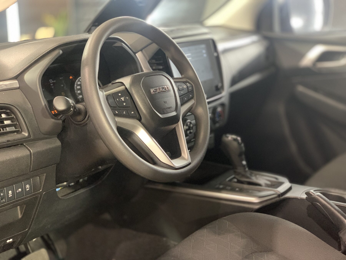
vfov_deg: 28.0
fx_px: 520
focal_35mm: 52
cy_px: 130
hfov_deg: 36.8
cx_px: 173
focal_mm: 6
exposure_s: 1/33
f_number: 2.4
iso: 400
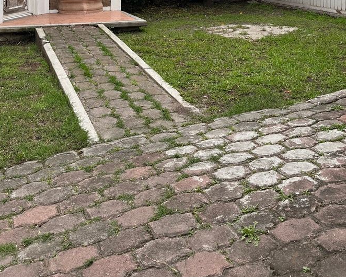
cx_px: 174
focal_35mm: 46
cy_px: -16
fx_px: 471
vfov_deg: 29.9
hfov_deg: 40.3
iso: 50
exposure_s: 1/2513
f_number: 1.6
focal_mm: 5.1
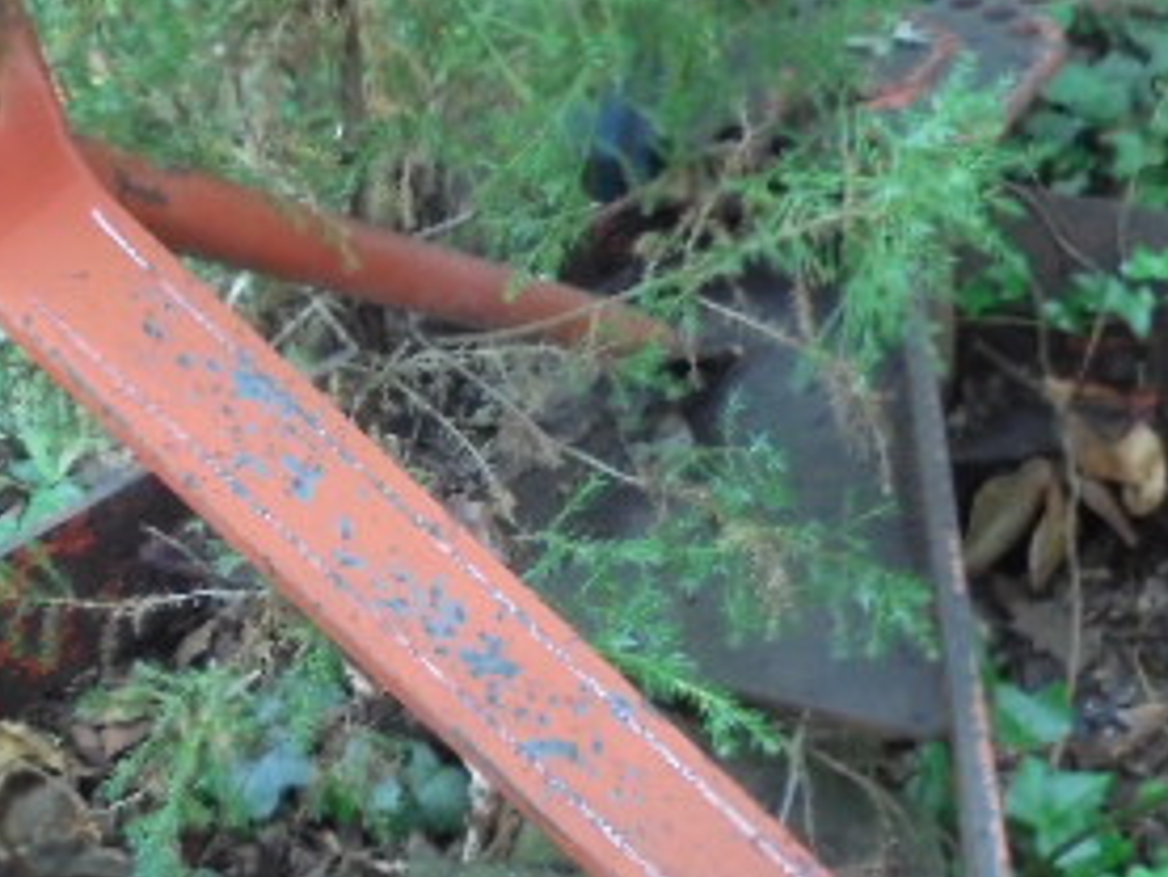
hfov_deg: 31.9
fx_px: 2025
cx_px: 375
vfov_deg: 24.4
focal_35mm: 60
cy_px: 540
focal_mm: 4.6
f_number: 3.5
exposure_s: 1/50
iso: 500
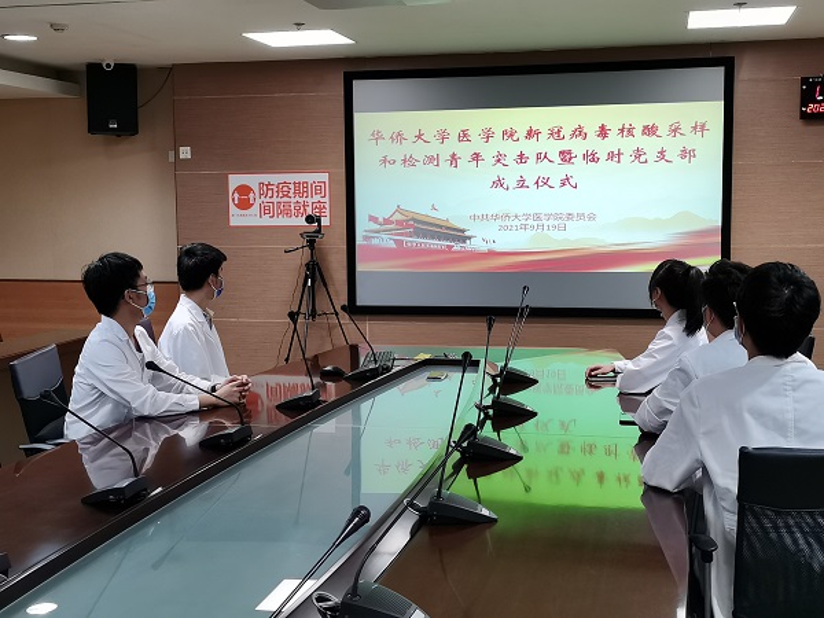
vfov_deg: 31.5
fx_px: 1095
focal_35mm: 46
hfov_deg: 41.2
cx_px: 412
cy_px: 309
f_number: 1.8
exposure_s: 1/100
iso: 160
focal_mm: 5.58
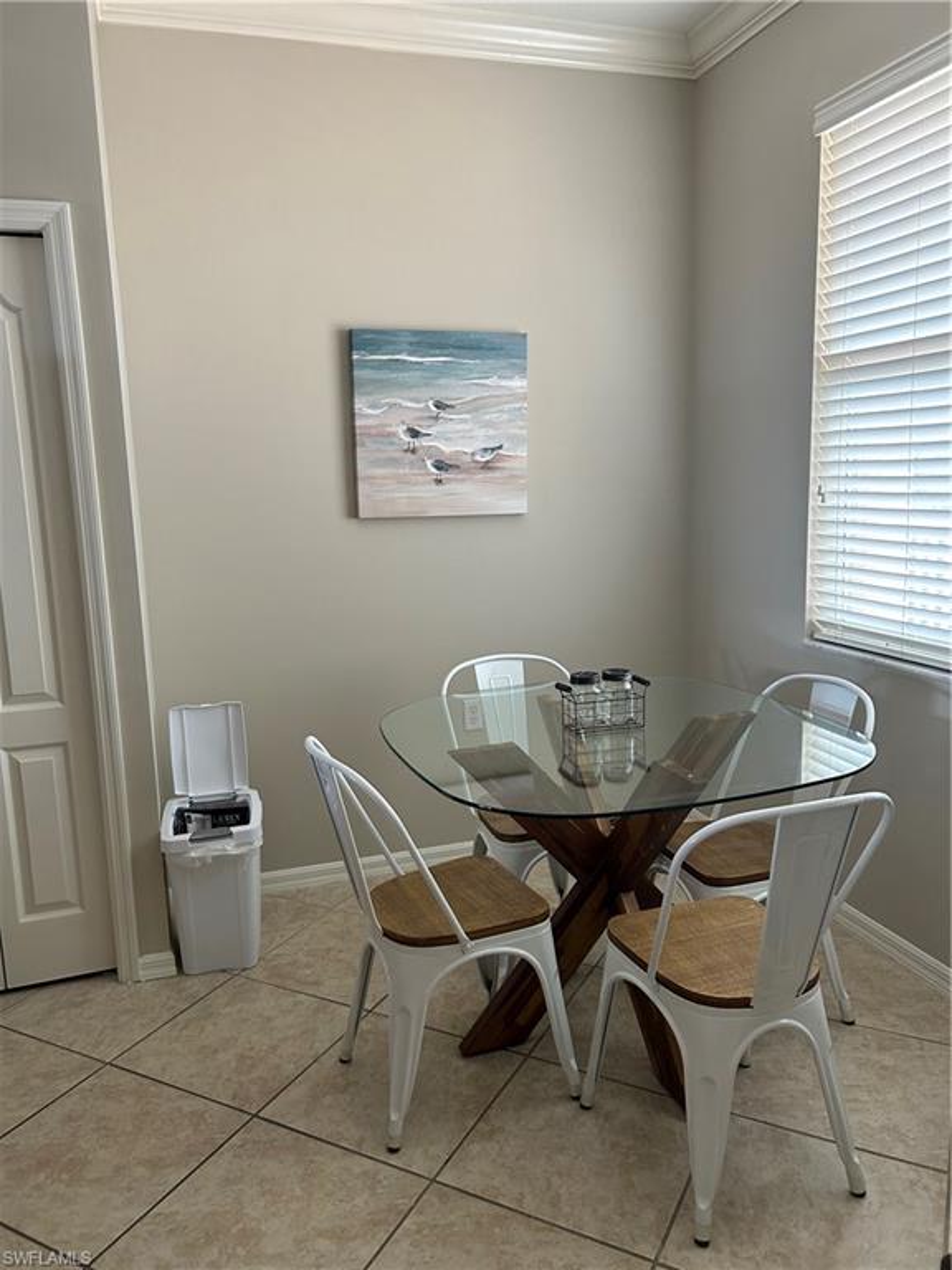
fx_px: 953
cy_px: 635
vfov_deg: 67.3
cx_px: 476
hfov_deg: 53.1
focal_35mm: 26
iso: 125
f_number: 1.5
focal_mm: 5.7
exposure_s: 1/80
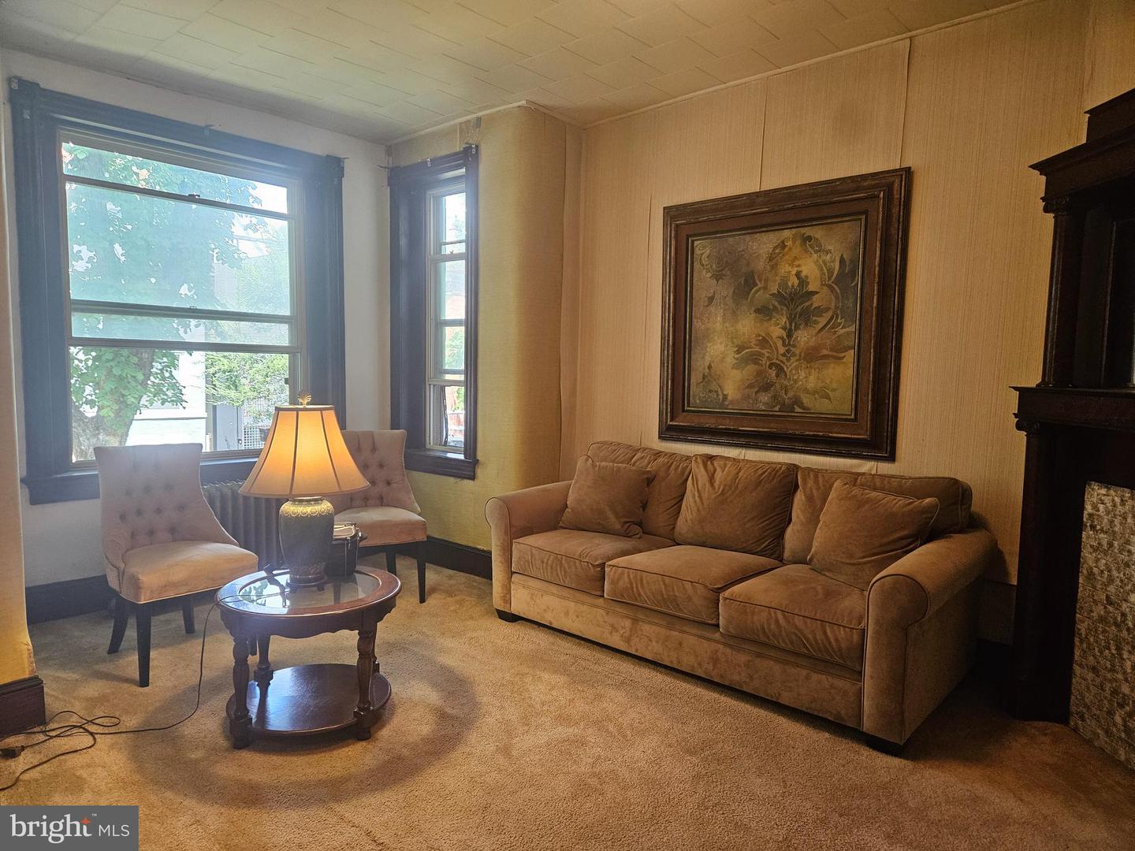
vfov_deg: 58.9
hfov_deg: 73.9
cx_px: 568
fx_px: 754
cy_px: 426
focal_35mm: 23
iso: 250
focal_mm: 5.4
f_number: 1.8
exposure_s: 1/120
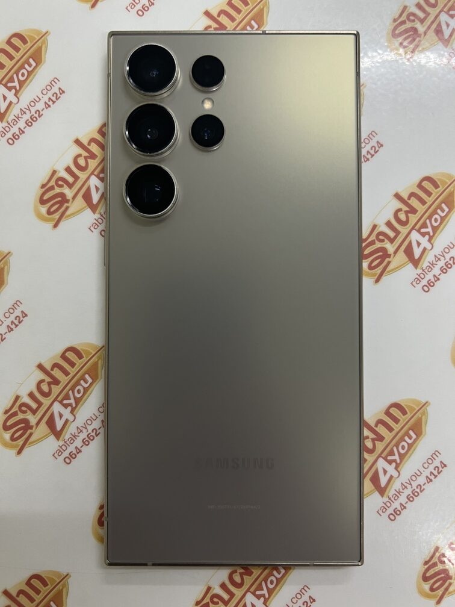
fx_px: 456
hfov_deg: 53.1
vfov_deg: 67.3
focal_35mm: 26
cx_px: 228
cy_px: 304
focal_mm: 5.7
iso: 125
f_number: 1.5
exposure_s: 1/50
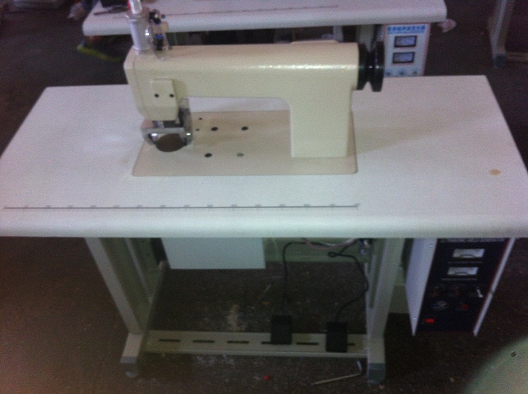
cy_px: 197
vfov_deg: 40.6
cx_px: 264
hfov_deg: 52.7
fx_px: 533
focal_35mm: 35
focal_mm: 3.85
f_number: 2.8
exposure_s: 1/15
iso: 125
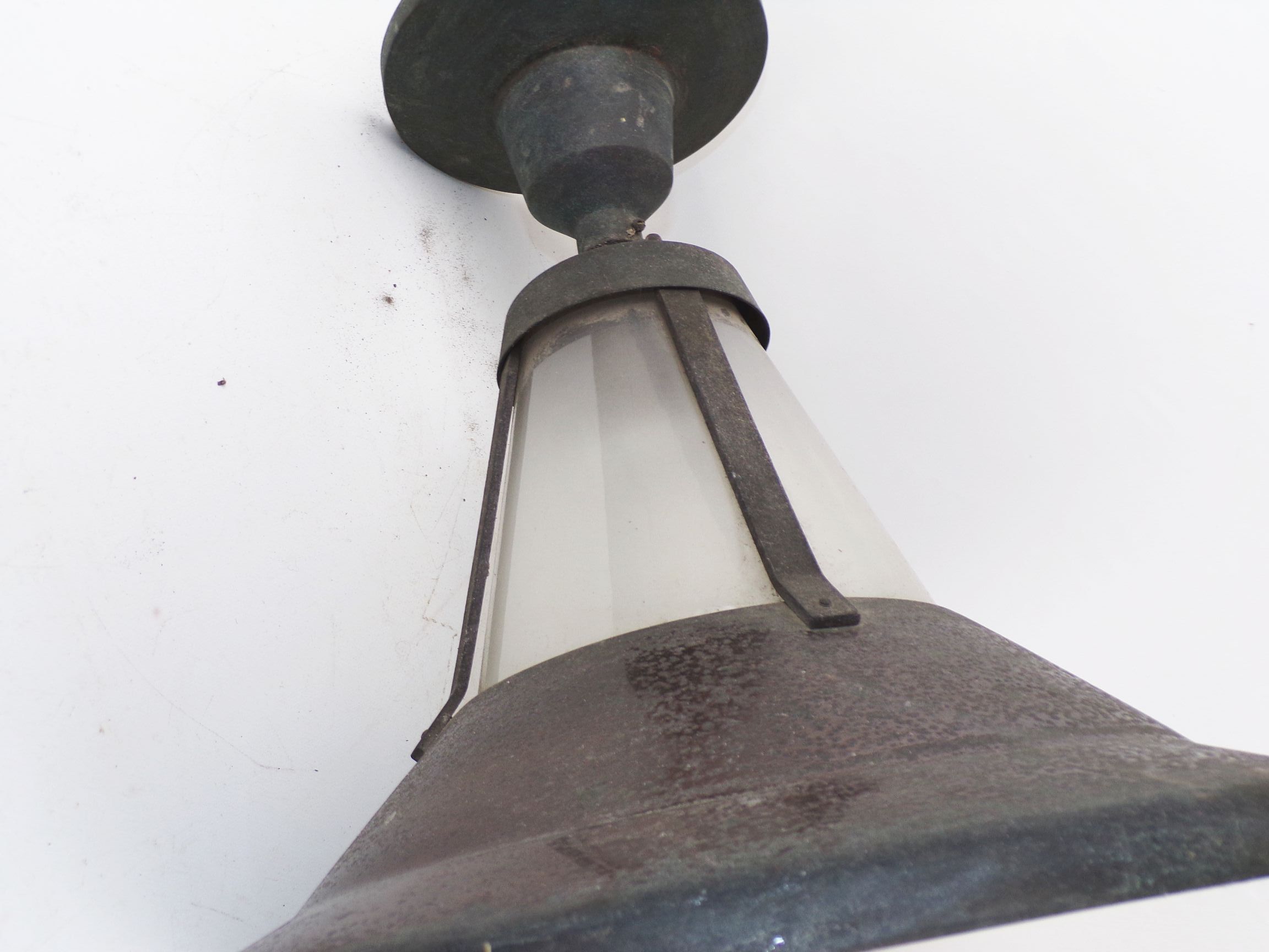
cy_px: 476
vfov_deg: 44.2
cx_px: 634
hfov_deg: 56.8
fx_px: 1173
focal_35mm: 32
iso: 80
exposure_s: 1/45
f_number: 3.2
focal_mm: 5.8
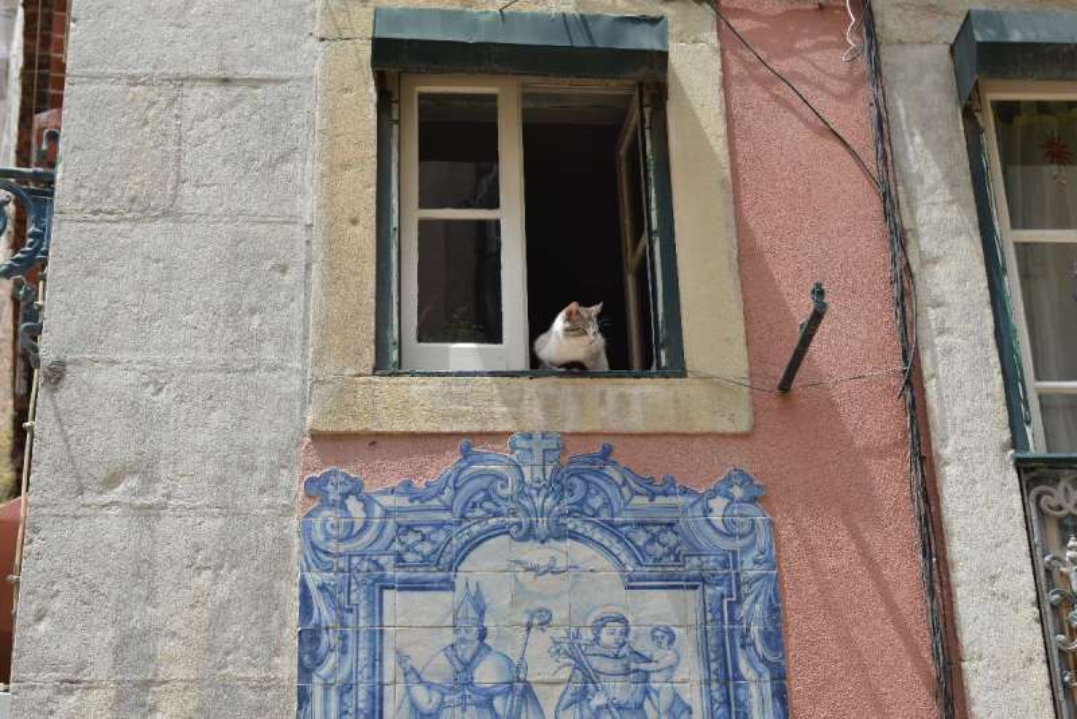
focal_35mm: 70
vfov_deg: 19.5
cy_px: 360
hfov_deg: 28.8
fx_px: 2095
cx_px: 538
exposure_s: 1/160
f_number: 9
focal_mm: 70
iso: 125
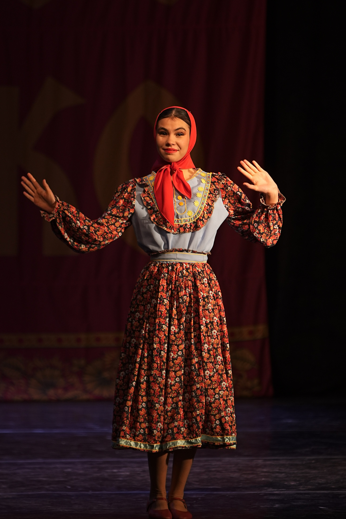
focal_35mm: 260
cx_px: 181
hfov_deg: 5.3
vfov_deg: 7.9
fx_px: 3748
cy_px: 262
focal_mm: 165
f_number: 2.8
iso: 500
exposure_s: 1/400
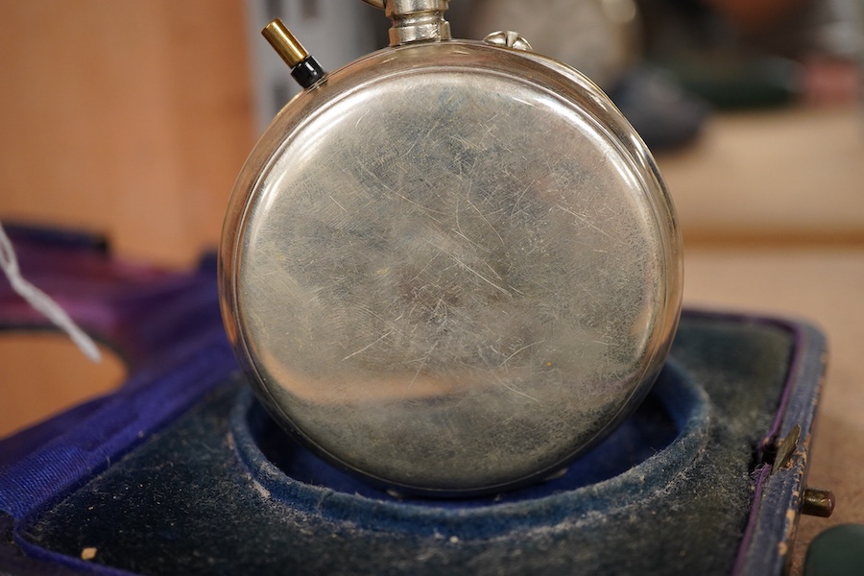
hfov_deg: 43.6
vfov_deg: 29.9
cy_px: 288
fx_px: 1080
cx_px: 432
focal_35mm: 45
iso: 1250
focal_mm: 30
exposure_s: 1/125
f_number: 5.6
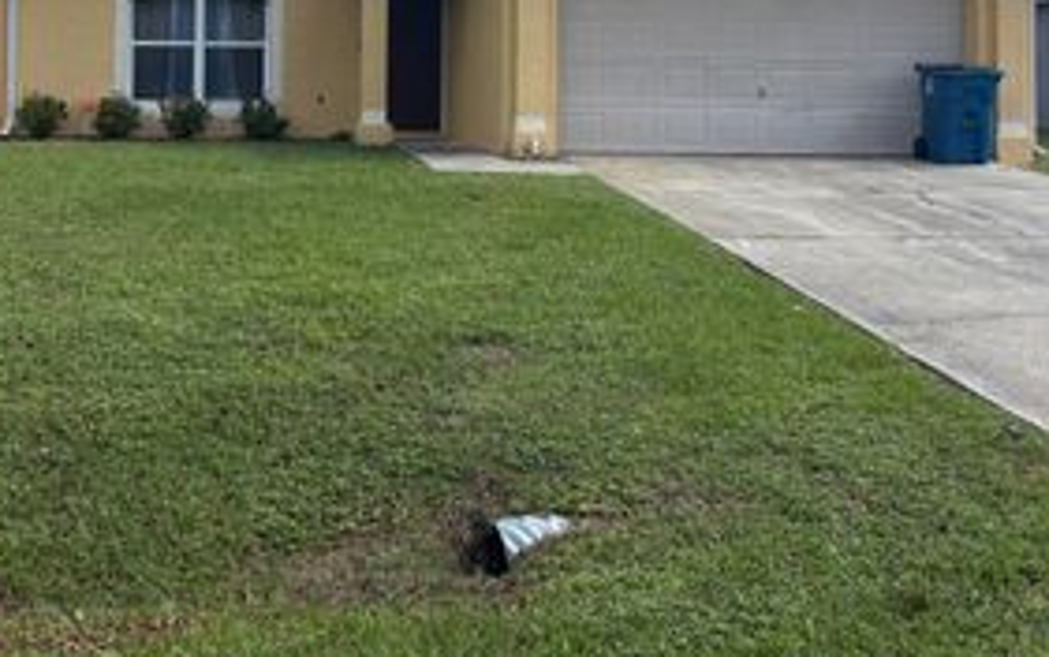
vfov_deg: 25.4
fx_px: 1402
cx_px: 403
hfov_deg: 40.8
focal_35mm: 49
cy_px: 35
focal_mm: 5.96
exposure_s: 1/3650
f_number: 1.6
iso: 50
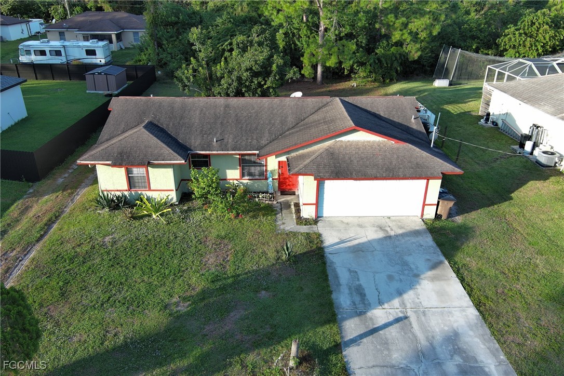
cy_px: 188
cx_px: 282
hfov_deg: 63.7
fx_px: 454
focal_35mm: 29
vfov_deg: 45.0
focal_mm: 10.57
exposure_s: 1/45.1
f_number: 2.8
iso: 100
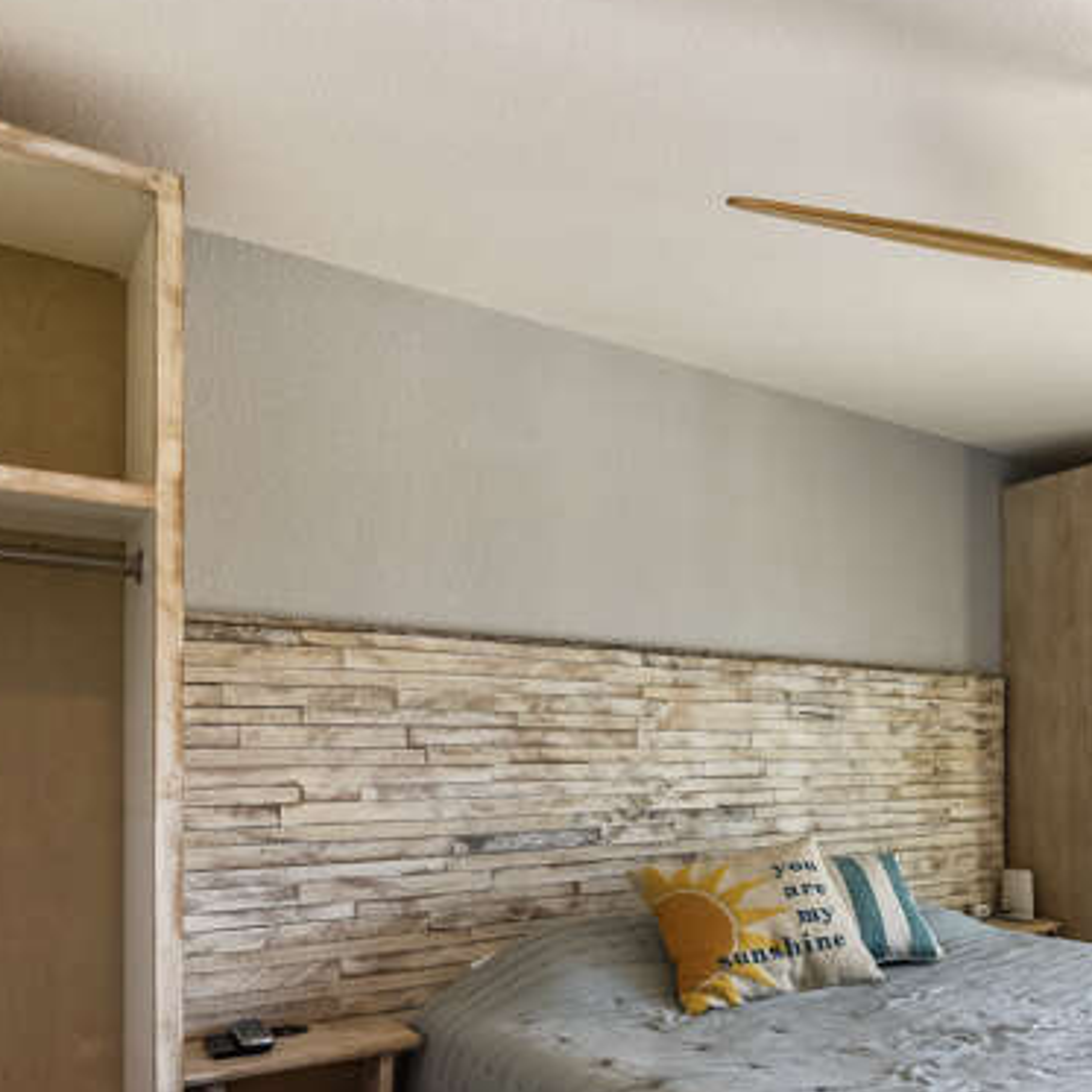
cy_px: 729
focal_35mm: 28
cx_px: 1033
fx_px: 999
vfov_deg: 56.1
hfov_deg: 49.3
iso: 100
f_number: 8
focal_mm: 16
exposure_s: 1/20
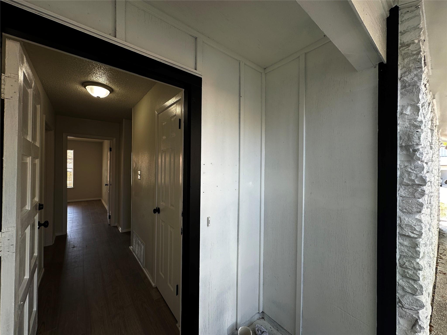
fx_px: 181
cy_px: 168
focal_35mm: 14
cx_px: 224
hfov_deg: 102.1
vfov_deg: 85.7
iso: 50
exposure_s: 1/99
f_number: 2.2
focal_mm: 2.22
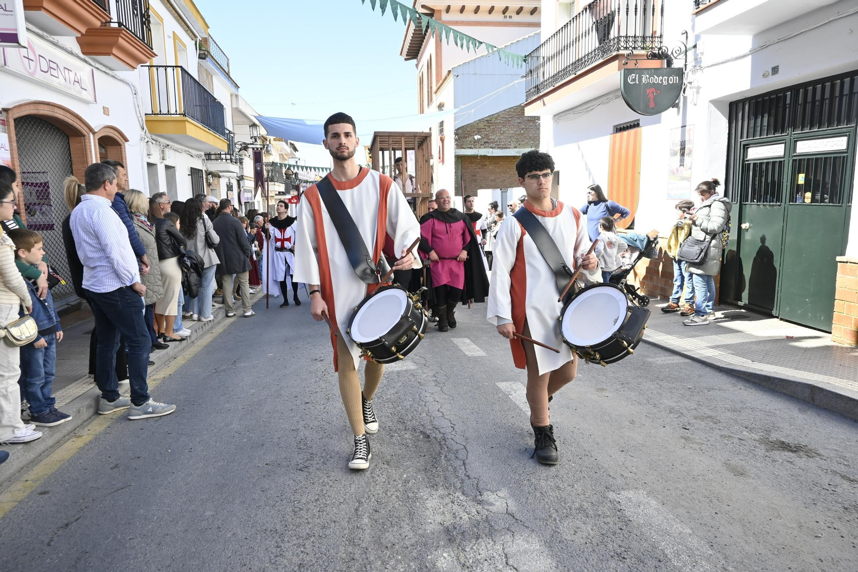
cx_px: 429
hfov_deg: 73.8
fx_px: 572
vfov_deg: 53.1
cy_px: 286
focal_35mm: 24
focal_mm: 16
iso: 400
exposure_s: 1/400
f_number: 6.3
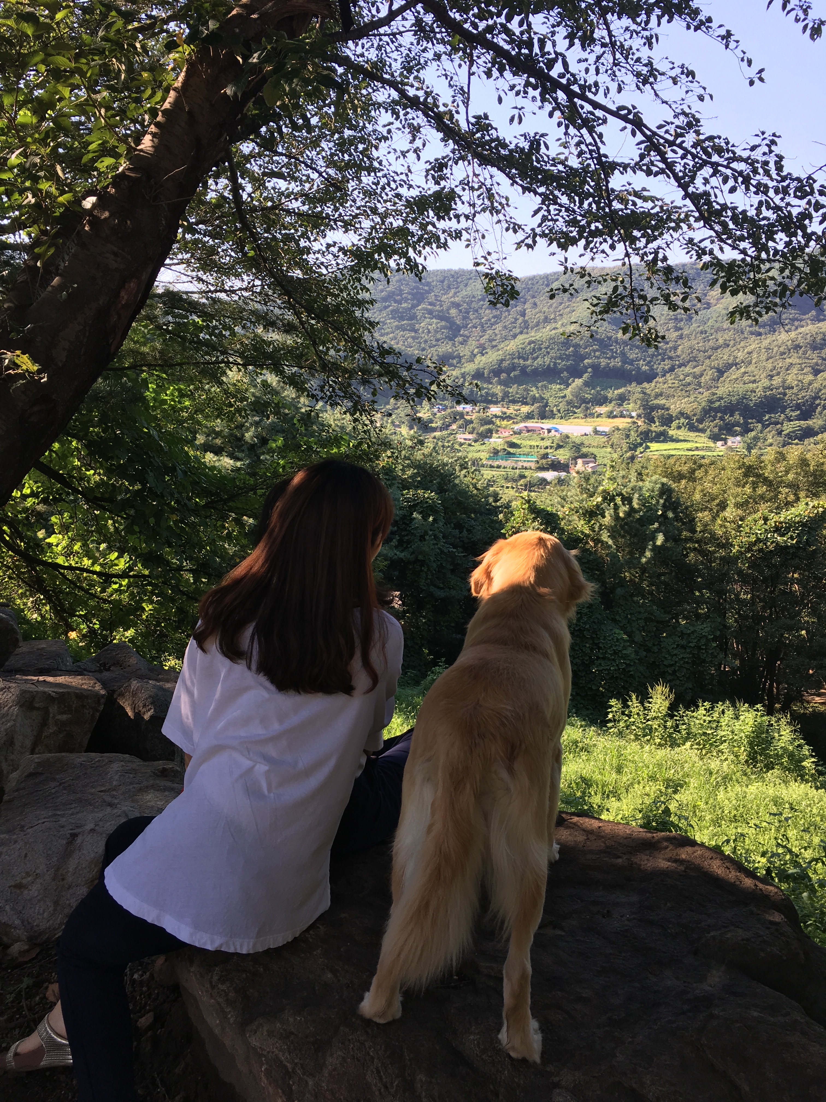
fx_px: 923
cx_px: 413
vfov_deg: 61.7
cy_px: 551
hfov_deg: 48.2
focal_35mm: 29
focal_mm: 4.15
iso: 25
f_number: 2.2
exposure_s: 1/287
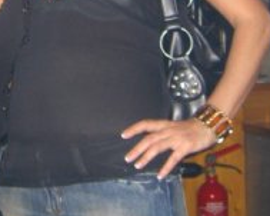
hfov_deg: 16.1
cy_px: -41
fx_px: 942
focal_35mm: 118
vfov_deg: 12.7
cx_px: 27
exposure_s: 1/60
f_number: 2.8
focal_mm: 7.9
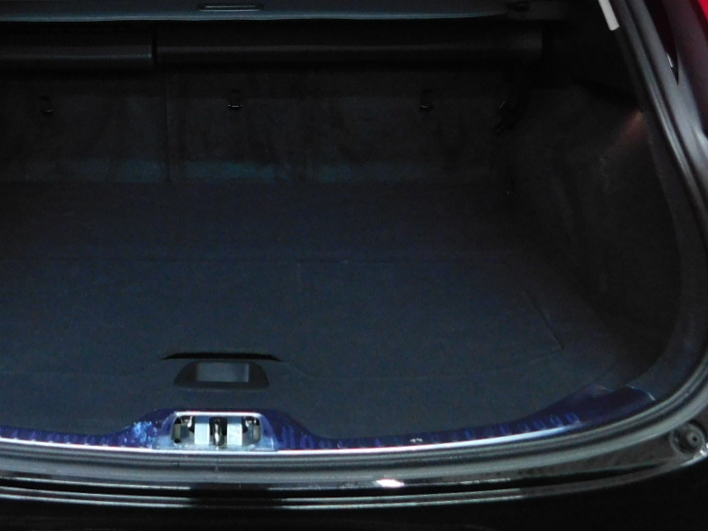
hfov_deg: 39.6
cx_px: 202
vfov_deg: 29.7
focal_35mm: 47
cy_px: 67
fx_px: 961
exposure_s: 1/25
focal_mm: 4
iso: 400
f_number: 3
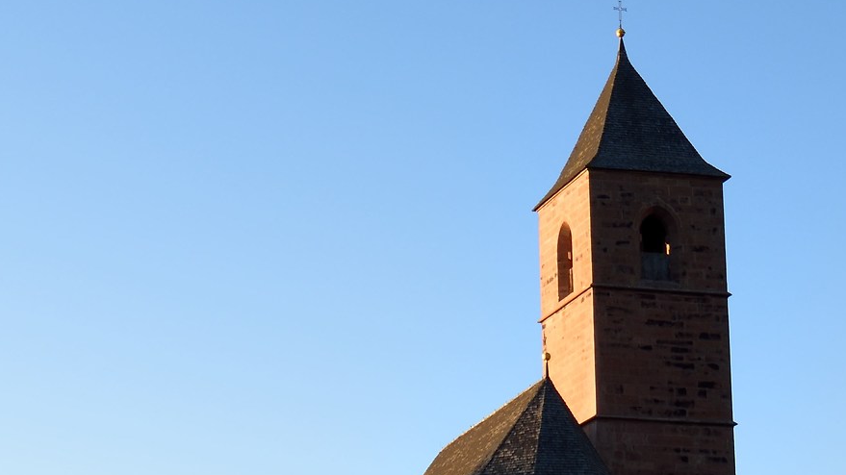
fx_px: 2310
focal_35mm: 103
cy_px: 480
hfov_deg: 20.6
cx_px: 195
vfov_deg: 11.6
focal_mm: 24
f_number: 9
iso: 100
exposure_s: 1/100
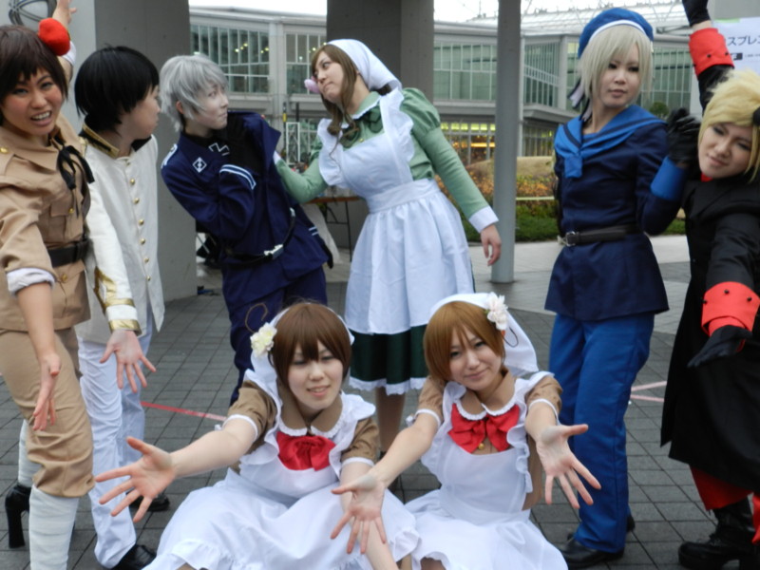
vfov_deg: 37.7
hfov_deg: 49.0
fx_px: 834
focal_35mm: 38
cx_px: 380
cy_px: 285
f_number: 4
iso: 180
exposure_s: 1/30
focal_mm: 6.7
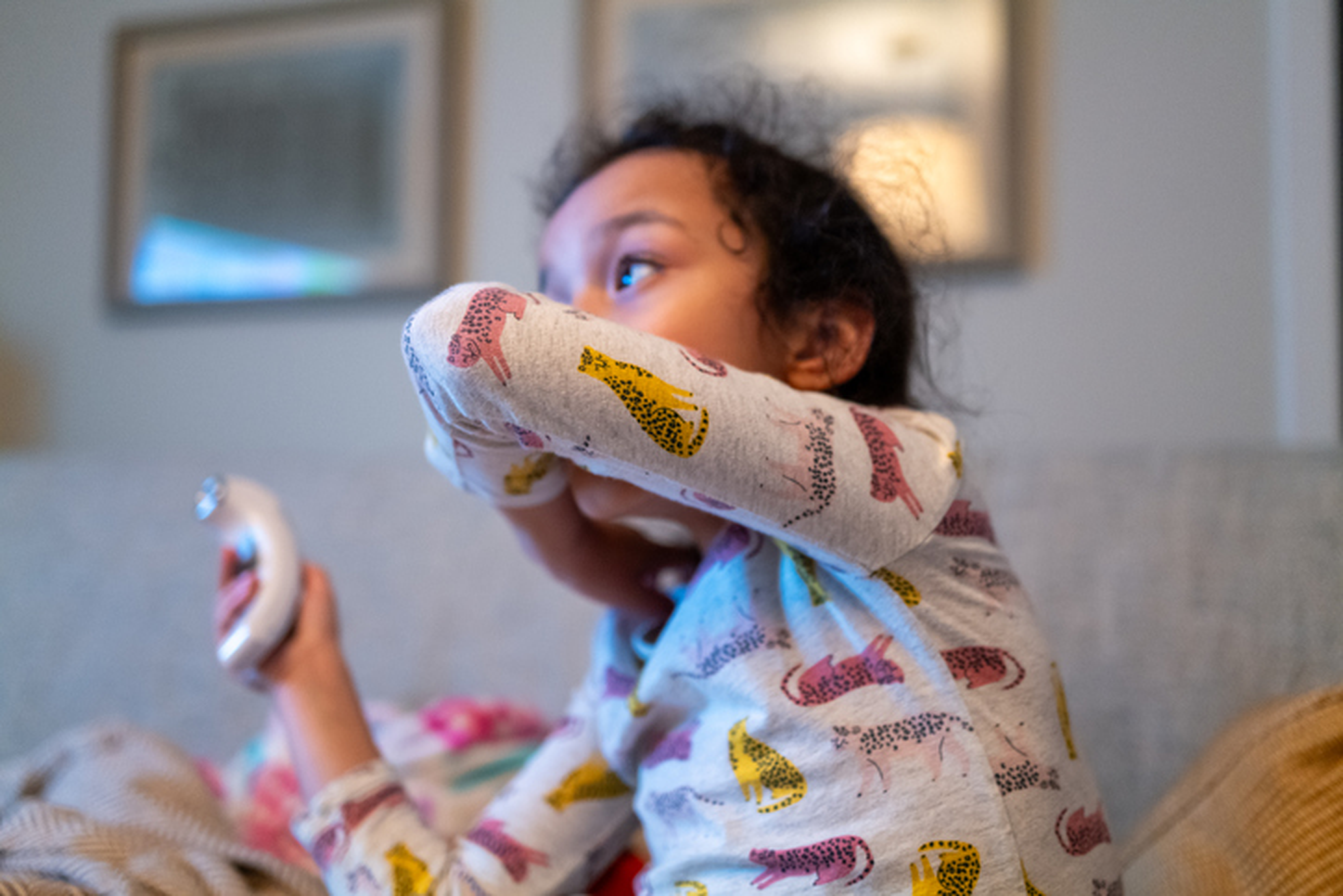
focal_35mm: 35
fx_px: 1306
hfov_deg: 54.4
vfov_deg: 37.9
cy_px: 448
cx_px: 672
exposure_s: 1/60
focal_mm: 35
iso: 2500
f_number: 2
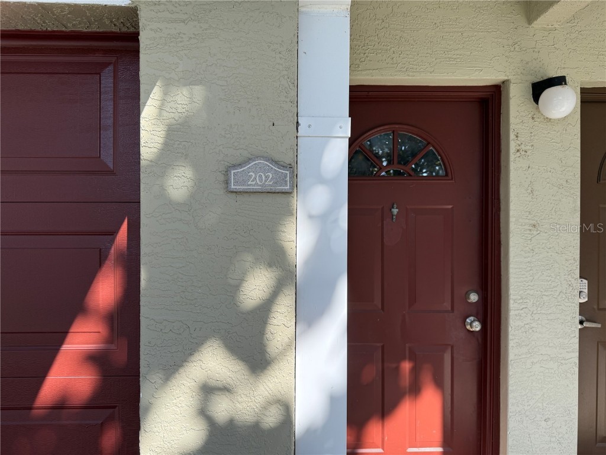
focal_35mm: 24
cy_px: 228
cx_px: 303
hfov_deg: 71.6
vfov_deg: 56.8
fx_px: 420
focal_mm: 6.76
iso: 100
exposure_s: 1/1314
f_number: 1.78
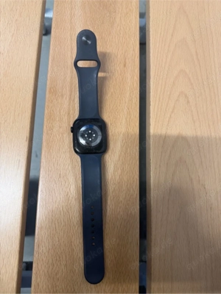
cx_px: 110
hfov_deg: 56.8
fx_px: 204
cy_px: 147
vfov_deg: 71.6
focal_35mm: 24
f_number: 1.78
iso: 160
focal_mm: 6.76
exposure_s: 1/50
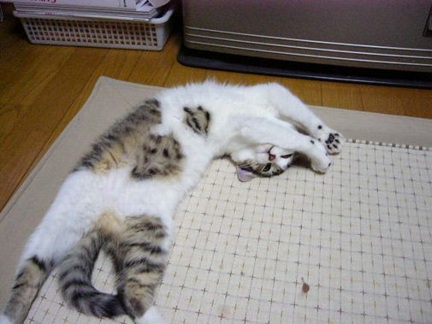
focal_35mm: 35
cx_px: 216
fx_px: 437
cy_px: 162
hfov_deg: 52.6
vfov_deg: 40.7
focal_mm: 5.8
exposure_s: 1/20
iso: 400
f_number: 2.8
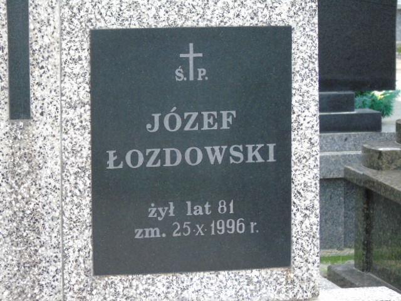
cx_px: 200
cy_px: 150
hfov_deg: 10.6
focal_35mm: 186
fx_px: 2155
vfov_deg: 8.0
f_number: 5
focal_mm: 33
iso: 400
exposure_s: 1/125
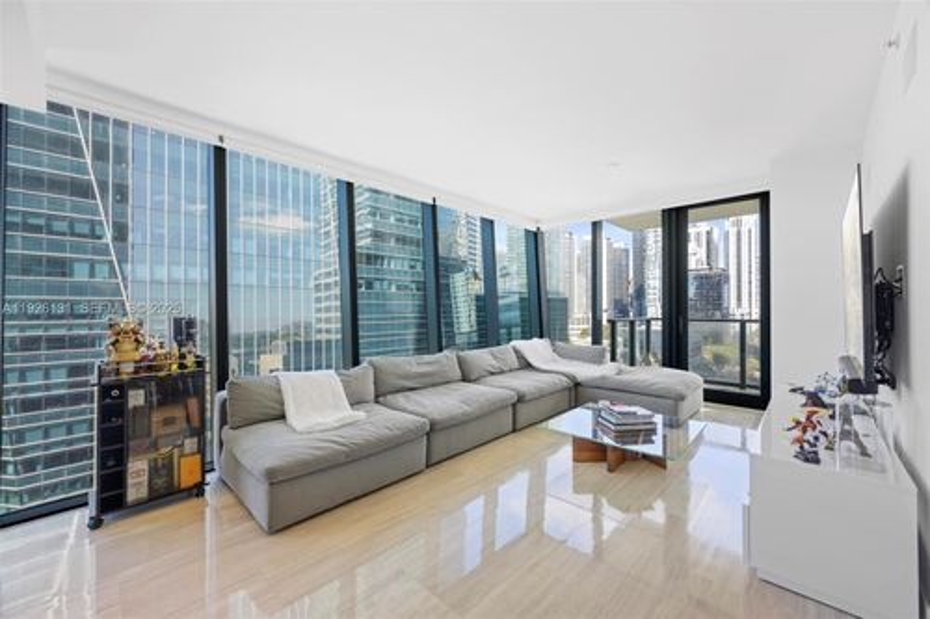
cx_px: 465
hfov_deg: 104.3
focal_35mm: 14
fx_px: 362
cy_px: 310
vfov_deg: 81.2
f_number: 8
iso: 125
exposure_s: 1/6
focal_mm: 14
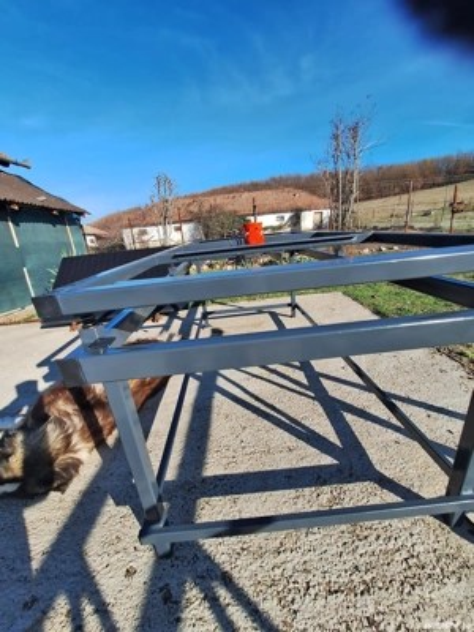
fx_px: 237
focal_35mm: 13
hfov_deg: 89.9
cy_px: 316
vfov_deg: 106.2
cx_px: 237
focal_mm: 1.74
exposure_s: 1/1003
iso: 40
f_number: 2.2
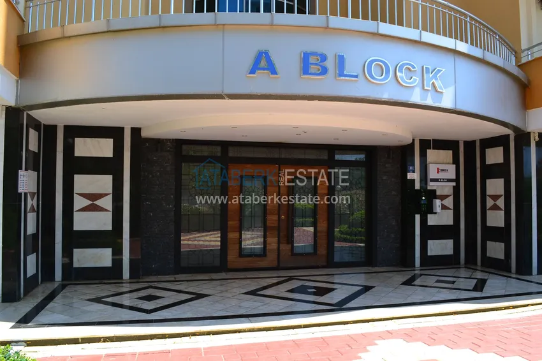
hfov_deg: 67.4
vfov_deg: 47.9
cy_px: 180
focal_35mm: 27
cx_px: 271
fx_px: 406
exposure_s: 1/200
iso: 400
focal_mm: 18
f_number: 10
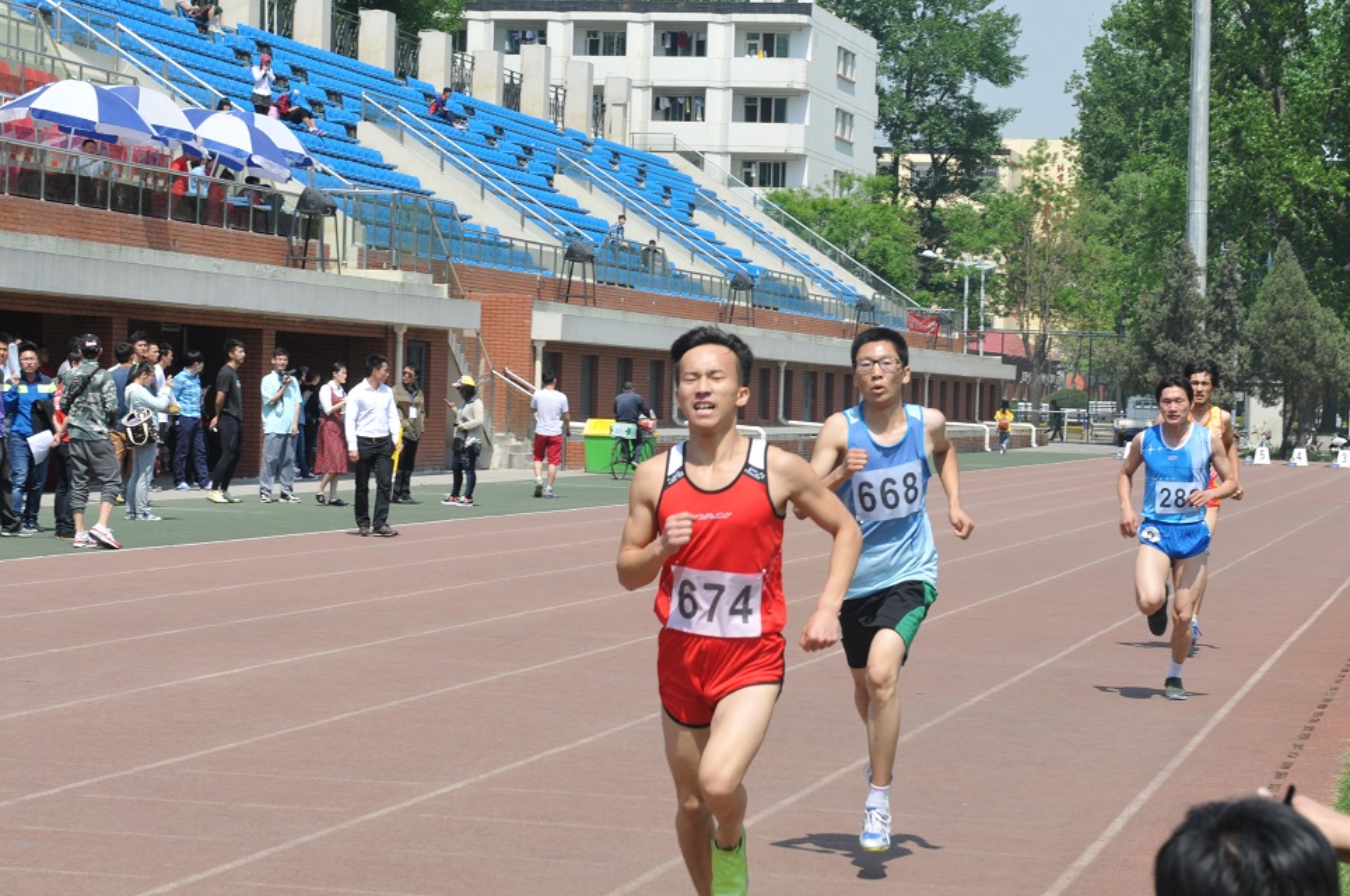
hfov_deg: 19.5
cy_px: 448
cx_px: 675
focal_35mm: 105
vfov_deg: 13.0
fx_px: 3933
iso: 320
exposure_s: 1/400
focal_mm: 70
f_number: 10
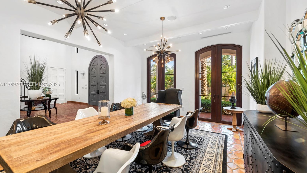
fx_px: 122
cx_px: 156
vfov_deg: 70.5
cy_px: 85
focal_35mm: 15
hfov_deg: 103.0
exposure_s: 1/6
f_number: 8
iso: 320
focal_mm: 14
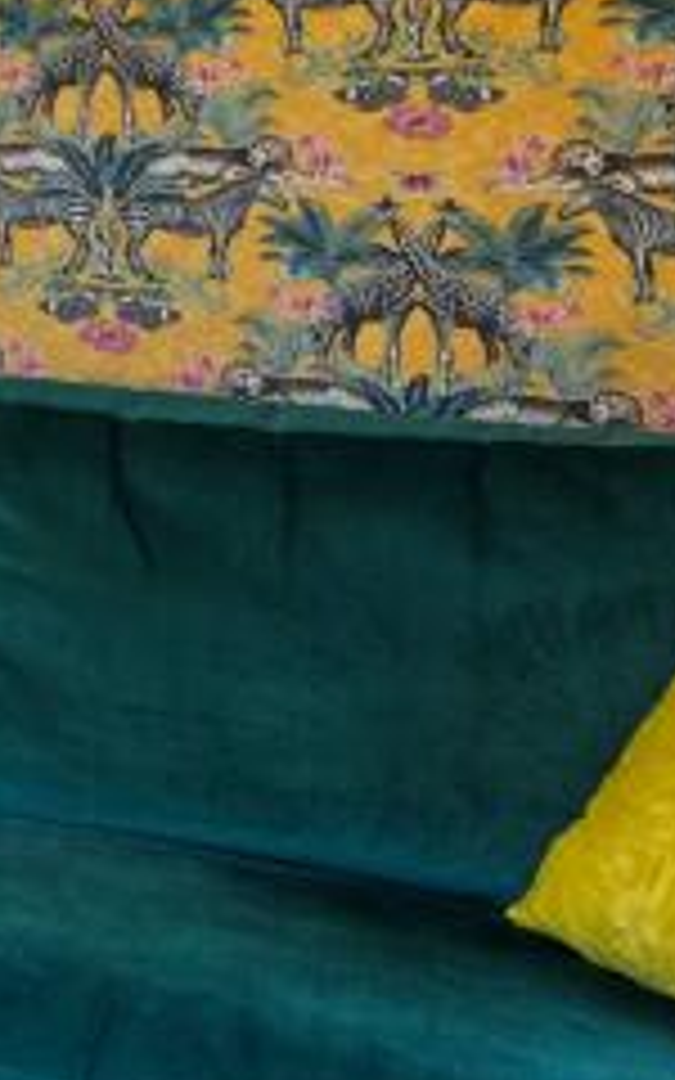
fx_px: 1795
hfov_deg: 11.3
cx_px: -1382
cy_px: 160
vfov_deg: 32.2
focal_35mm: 61
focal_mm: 14
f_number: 5.6
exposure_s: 1/100
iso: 800
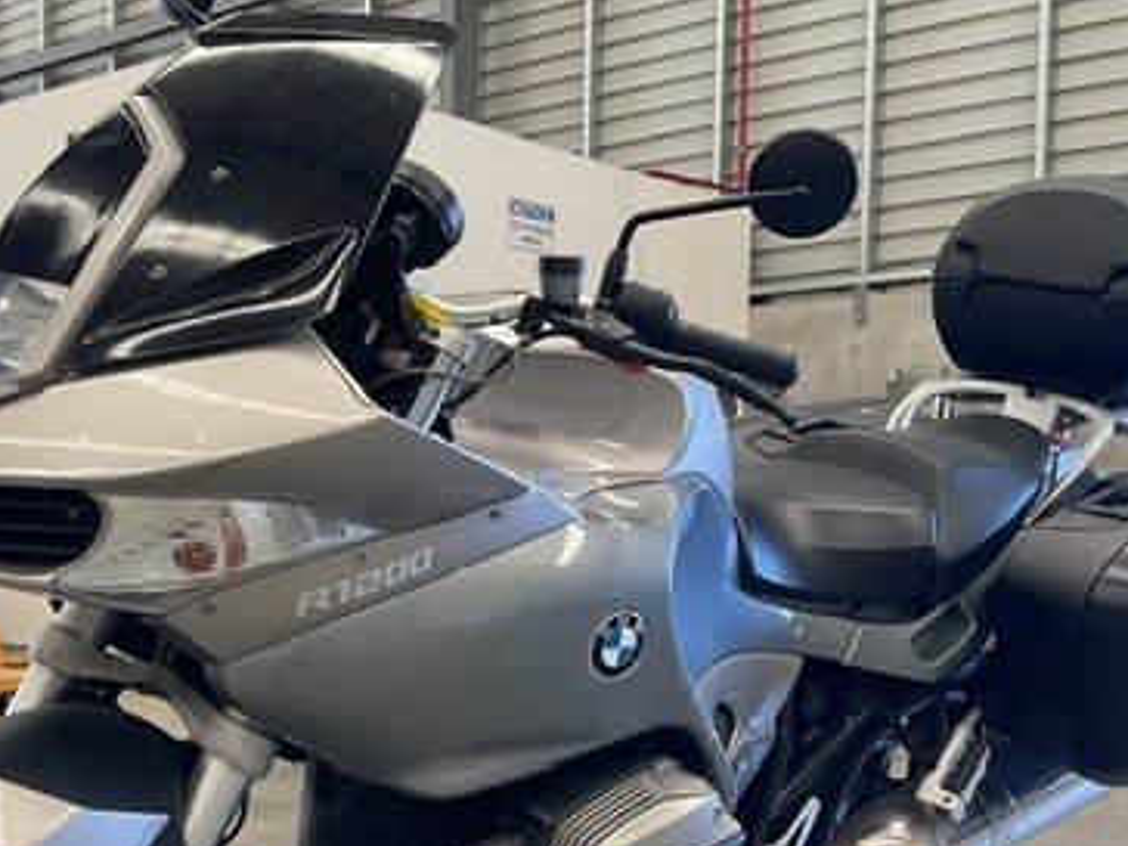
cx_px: 465
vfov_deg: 28.1
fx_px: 1662
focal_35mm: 51
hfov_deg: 37.4
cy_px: 641
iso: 40
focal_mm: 3
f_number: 1.8
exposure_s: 1/60
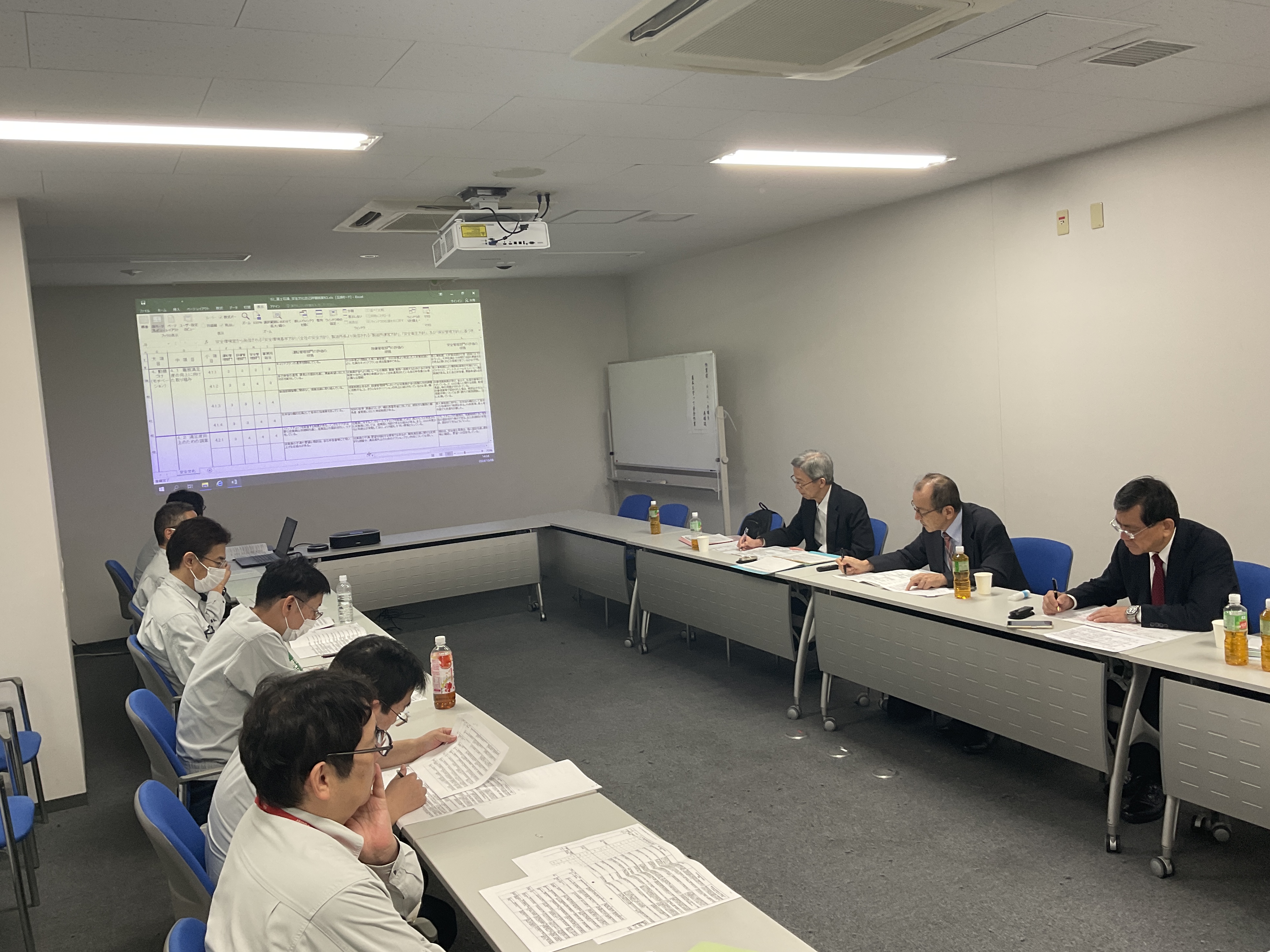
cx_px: 650
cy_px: 465
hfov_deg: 60.0
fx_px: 1101
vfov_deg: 46.8
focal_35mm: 30
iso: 40
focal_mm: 3
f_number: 1.8
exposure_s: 1/50
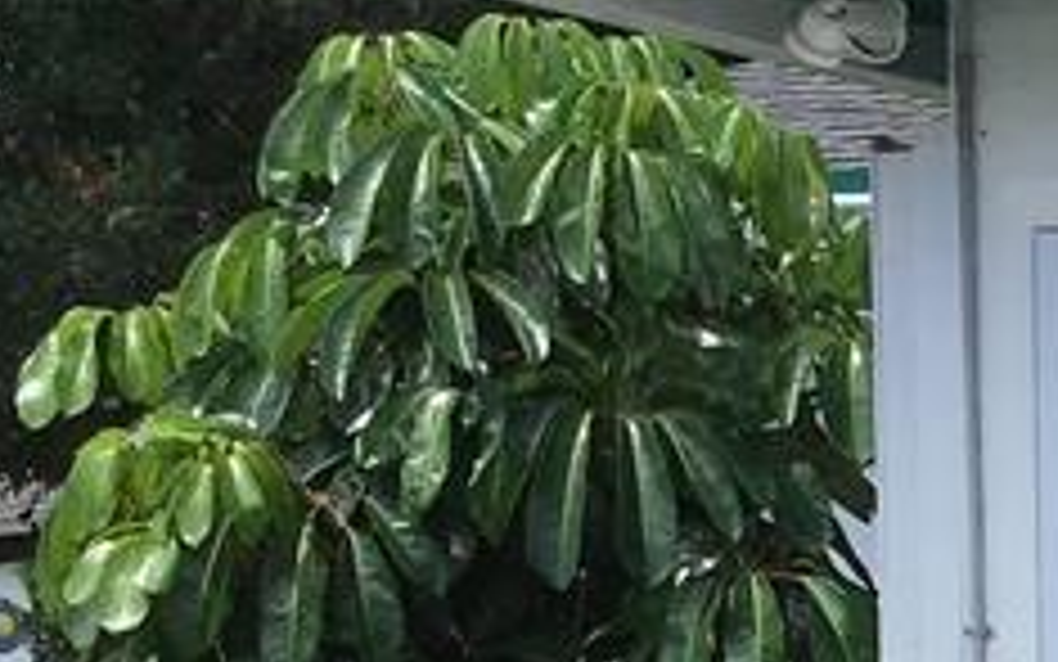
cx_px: 1747
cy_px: 1428
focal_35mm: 143
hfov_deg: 13.5
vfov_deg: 8.6
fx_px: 4124
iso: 25
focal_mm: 3.3
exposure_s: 1/1072
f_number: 2.4
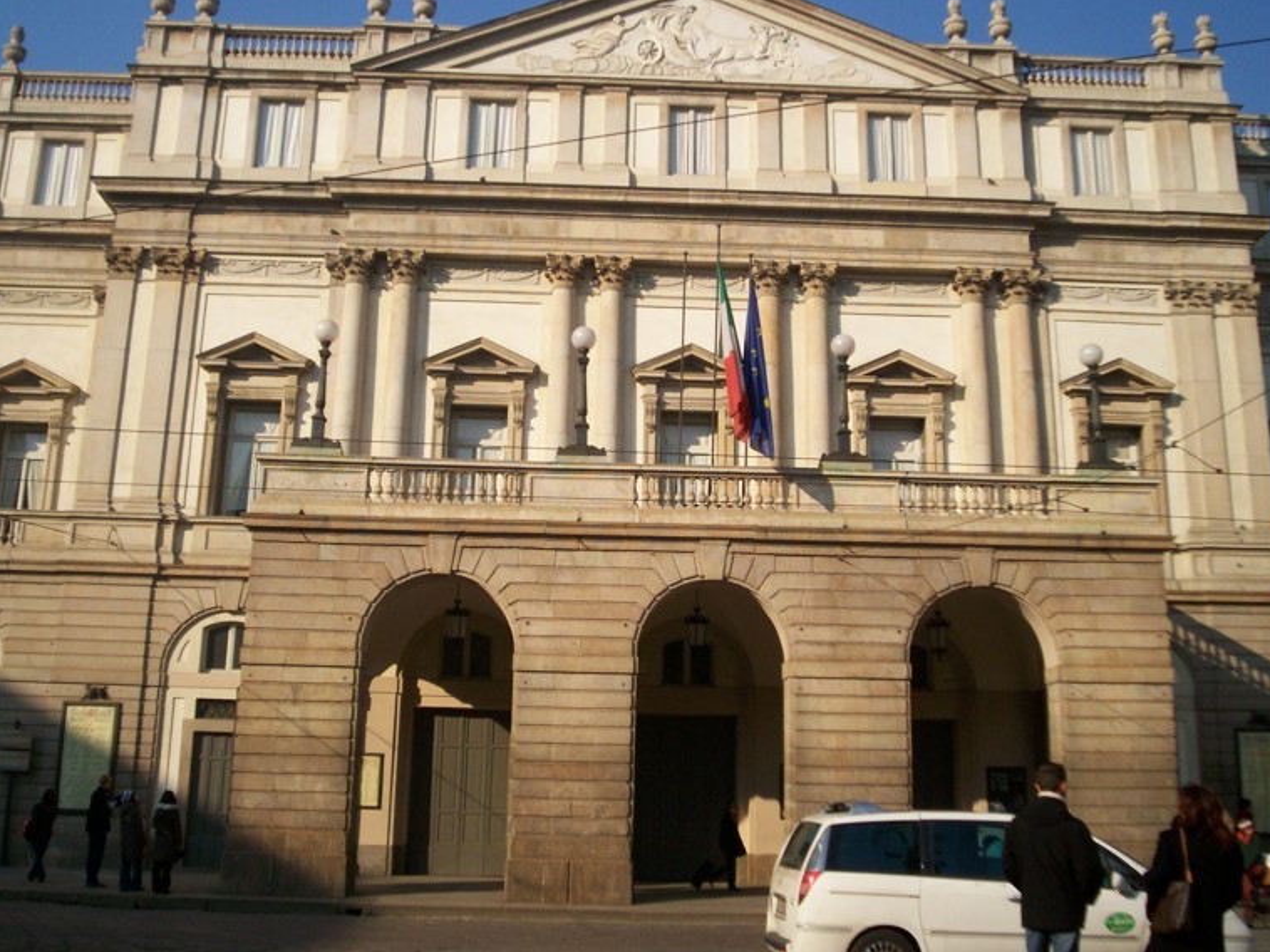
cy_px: 476
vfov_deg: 37.7
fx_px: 1394
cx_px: 613
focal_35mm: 38
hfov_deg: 49.0
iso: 100
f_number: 4.5
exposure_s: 1/664
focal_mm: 5.9
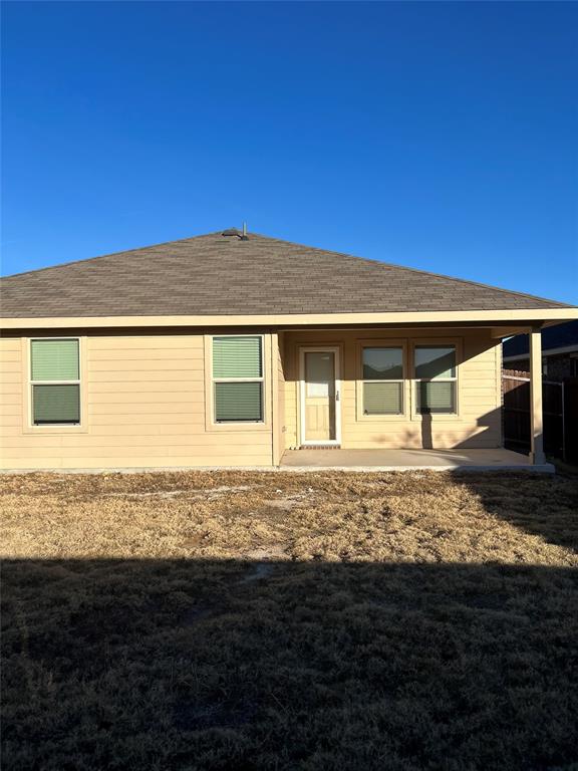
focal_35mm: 26
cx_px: 289
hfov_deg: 53.1
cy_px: 386
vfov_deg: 67.3
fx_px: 579
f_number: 1.5
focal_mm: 5.7
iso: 50
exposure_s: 1/4831
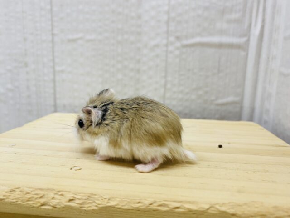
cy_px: 109
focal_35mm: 25
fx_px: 209
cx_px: 145
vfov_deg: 54.9
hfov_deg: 69.4
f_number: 1.8
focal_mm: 4.25
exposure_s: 1/50
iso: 64
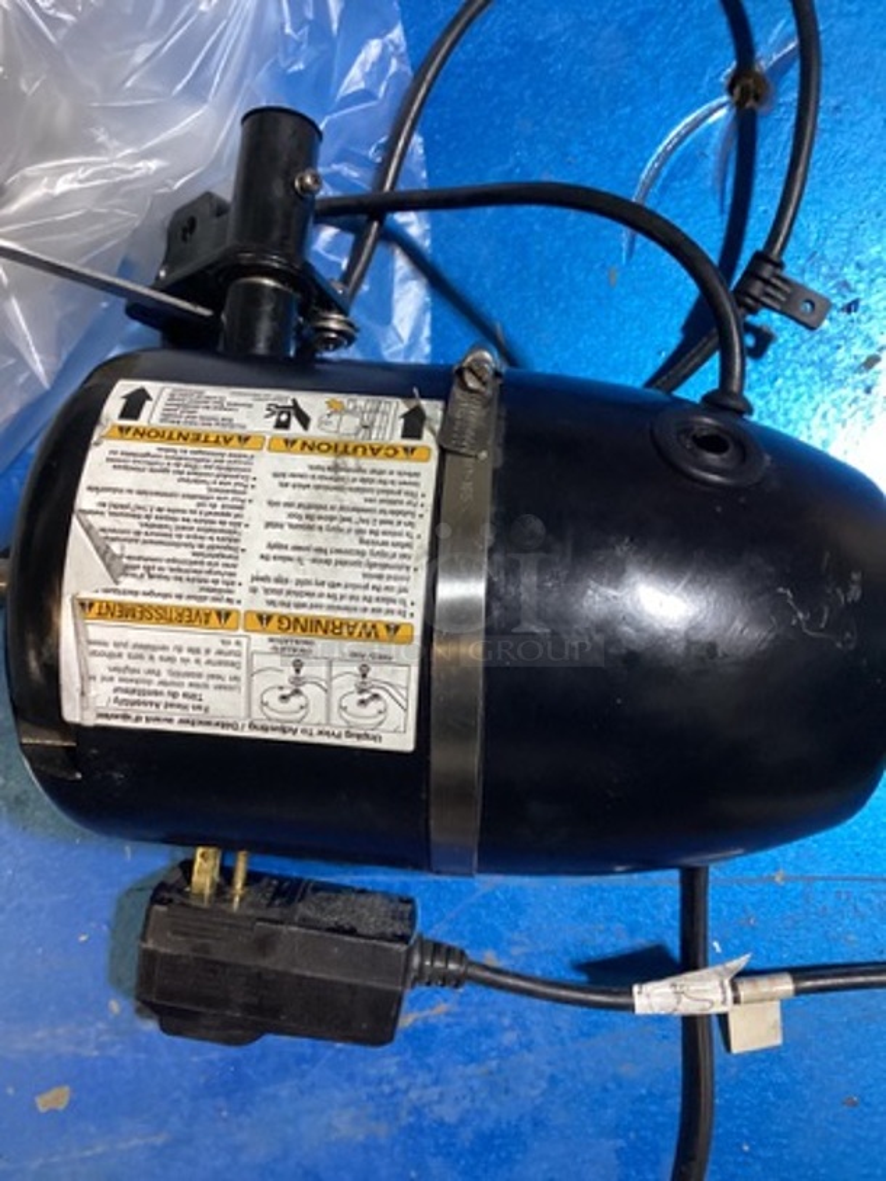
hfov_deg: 45.5
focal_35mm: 31
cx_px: 443
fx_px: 1058
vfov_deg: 58.3
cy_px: 590
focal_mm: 3.3
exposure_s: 1/60
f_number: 2.4
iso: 320
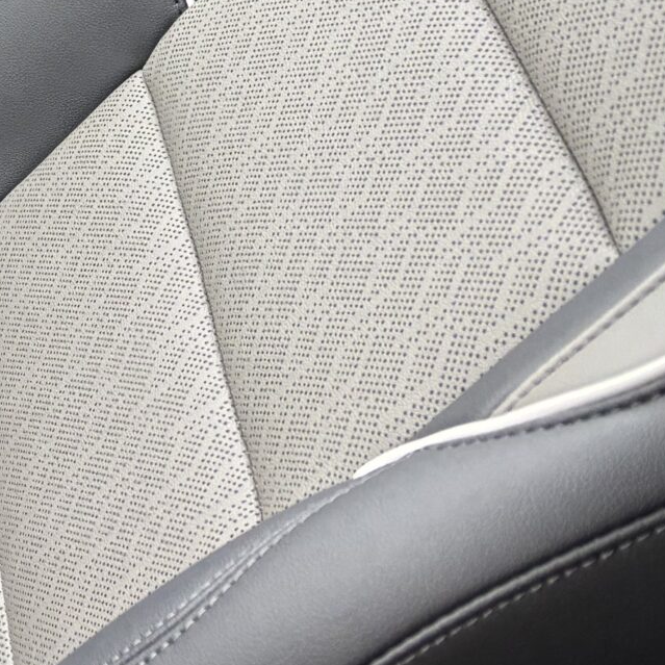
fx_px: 2000
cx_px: -536
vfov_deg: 18.1
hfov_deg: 16.0
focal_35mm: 92
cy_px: -94
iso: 200
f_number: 1.6
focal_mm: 5.96
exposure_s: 1/60
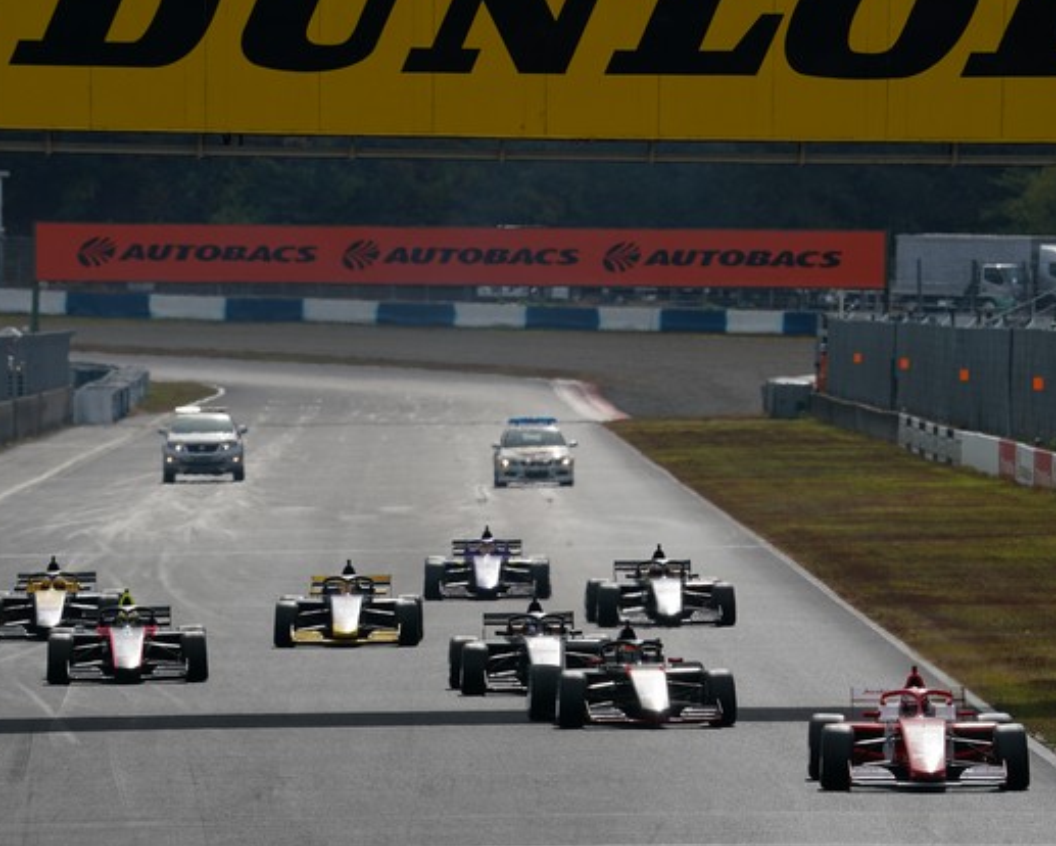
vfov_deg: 2.9
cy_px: 462
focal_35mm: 528
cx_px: 511
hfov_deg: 3.7
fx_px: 16508
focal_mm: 404
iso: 200
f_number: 10
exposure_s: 1/800
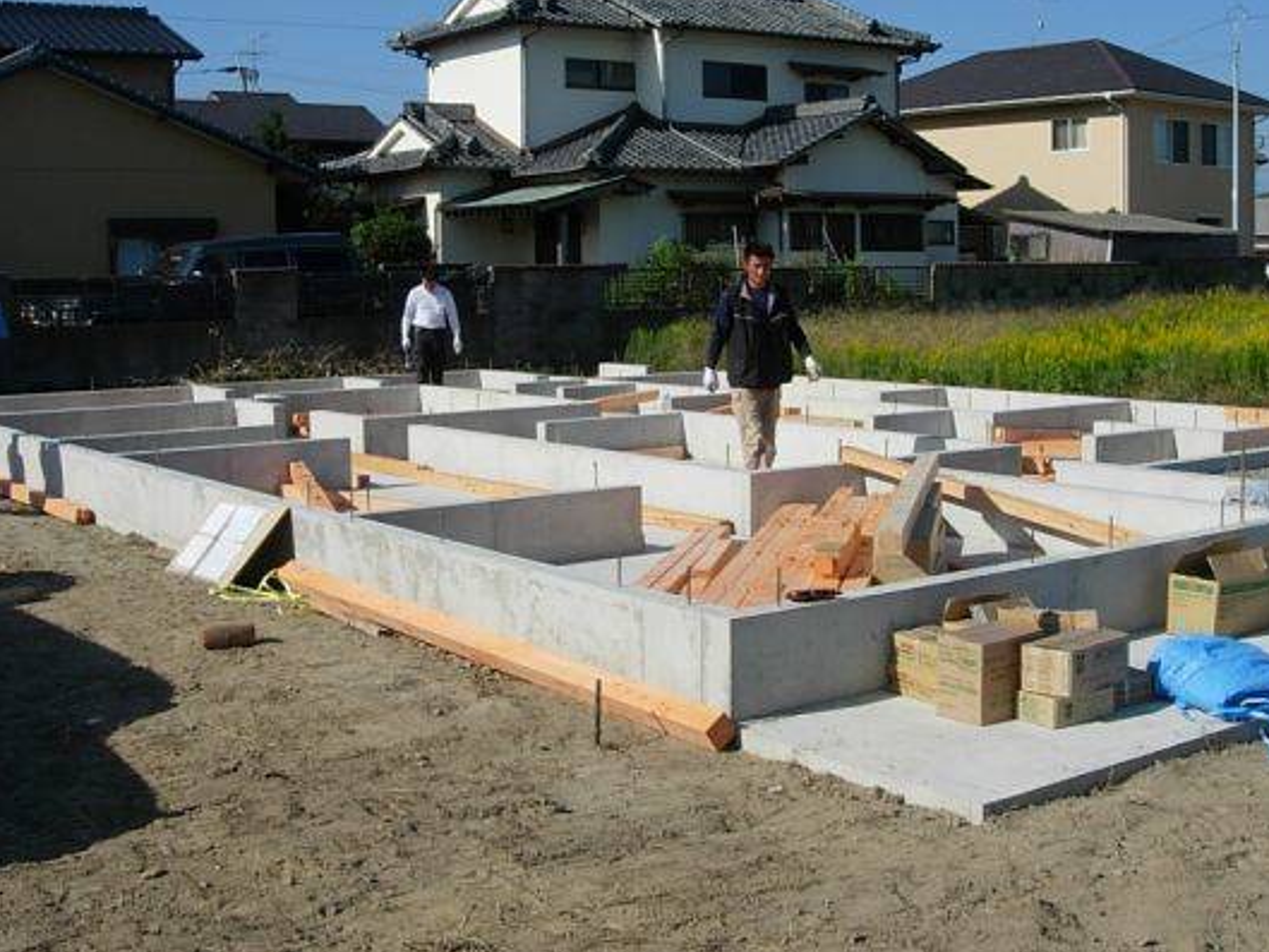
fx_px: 1687
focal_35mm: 46
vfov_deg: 31.5
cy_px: 415
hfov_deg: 41.2
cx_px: 686
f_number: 4.8
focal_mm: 7.8
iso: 64
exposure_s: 1/1024
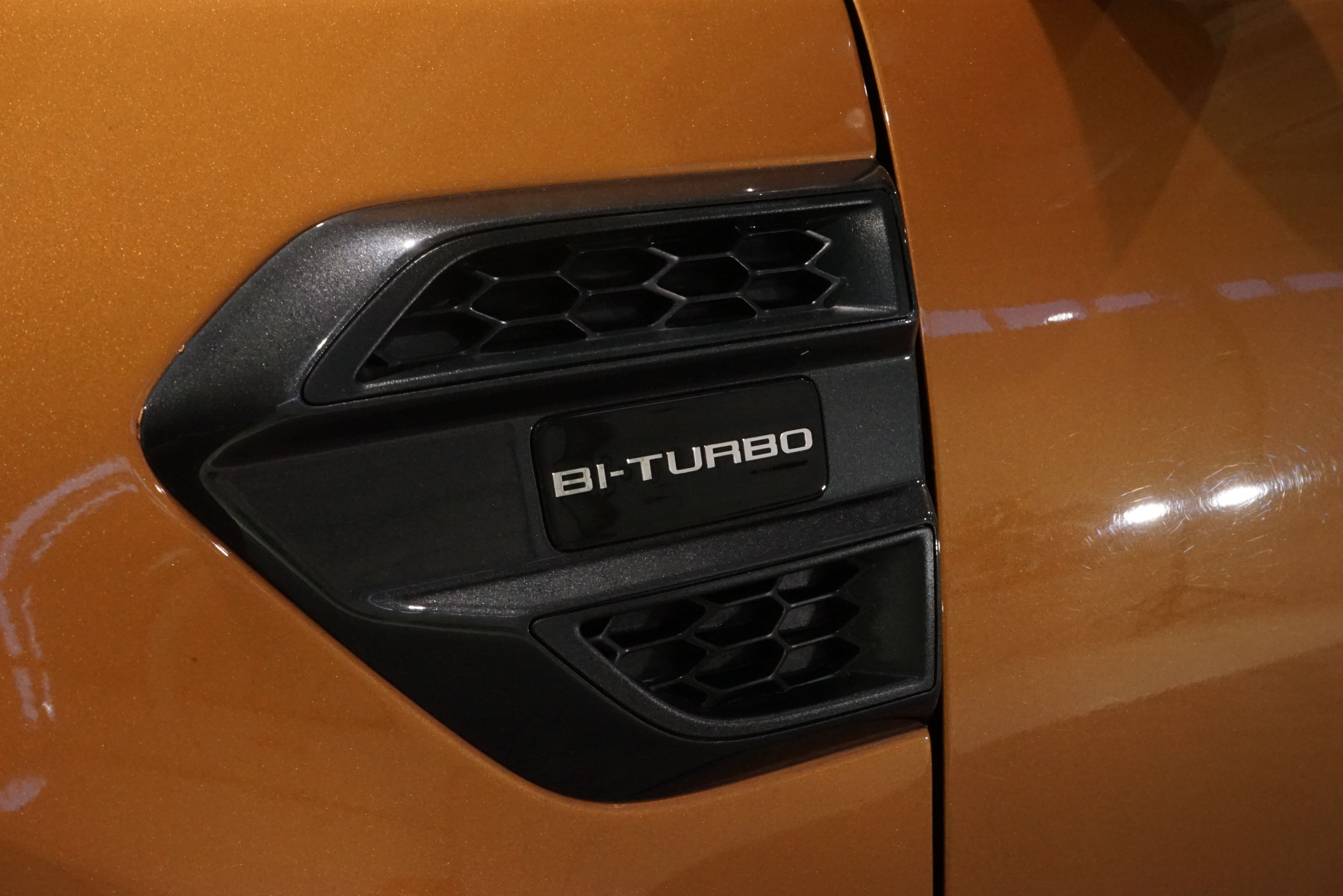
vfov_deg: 29.2
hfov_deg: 42.7
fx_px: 1716
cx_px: 672
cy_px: 448
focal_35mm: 46
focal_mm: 46
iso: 6400
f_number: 25
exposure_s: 1/25
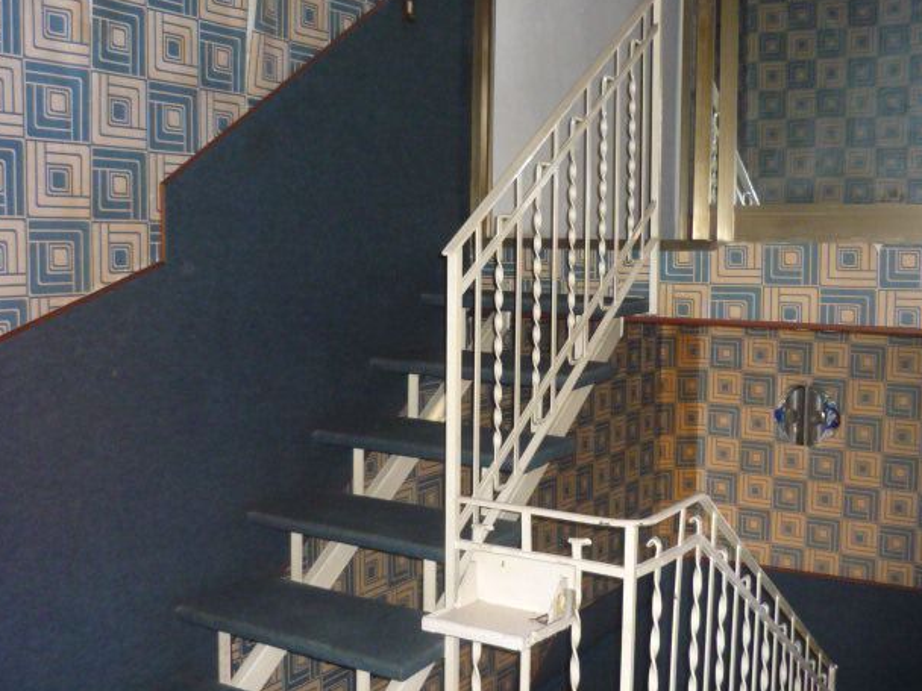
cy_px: 330
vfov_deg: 36.0
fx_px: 1065
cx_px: 475
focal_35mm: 40
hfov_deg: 46.8
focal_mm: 5.5
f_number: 2.8
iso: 400
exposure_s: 1/30
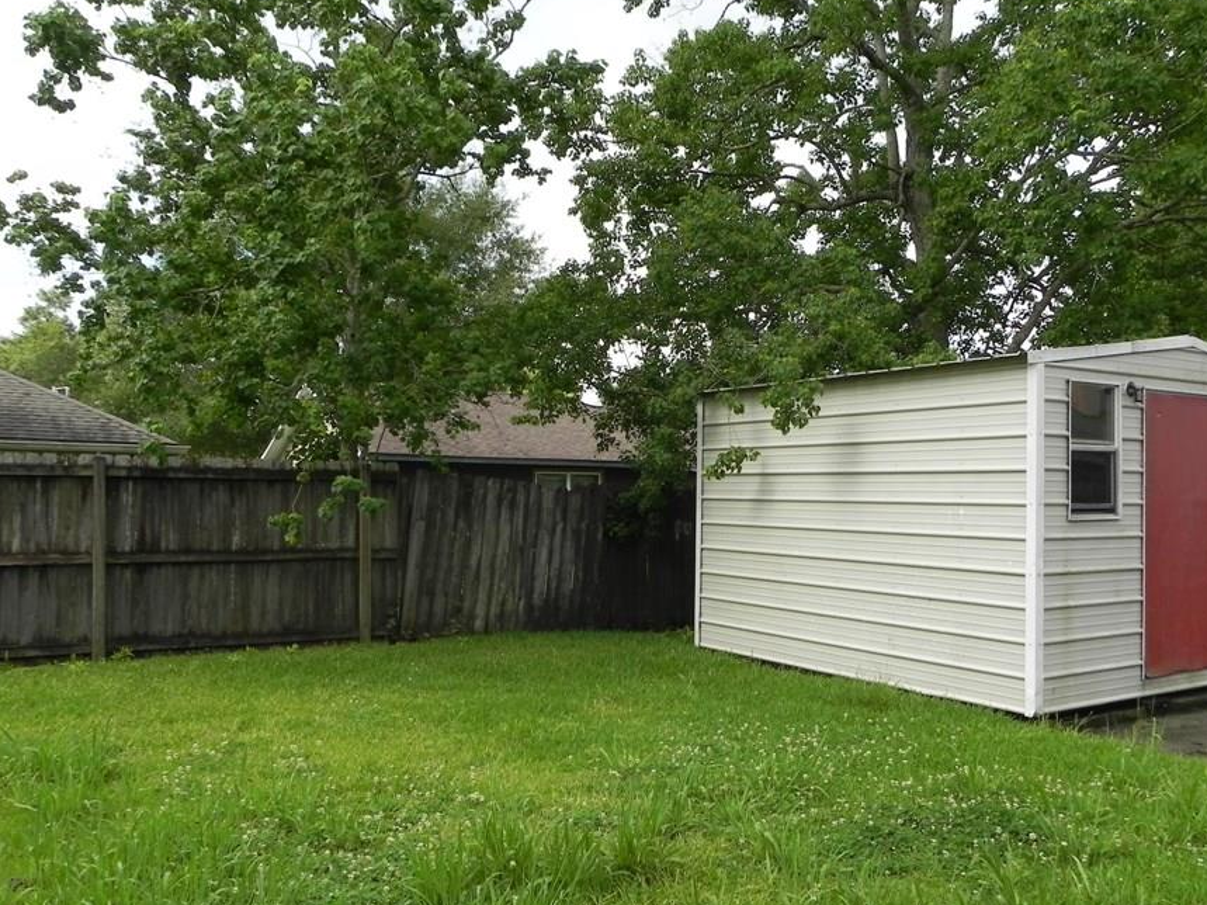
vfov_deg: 45.4
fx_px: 1081
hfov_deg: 58.3
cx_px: 641
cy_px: 496
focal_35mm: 31
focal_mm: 4.6
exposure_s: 1/278
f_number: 5.6
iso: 160
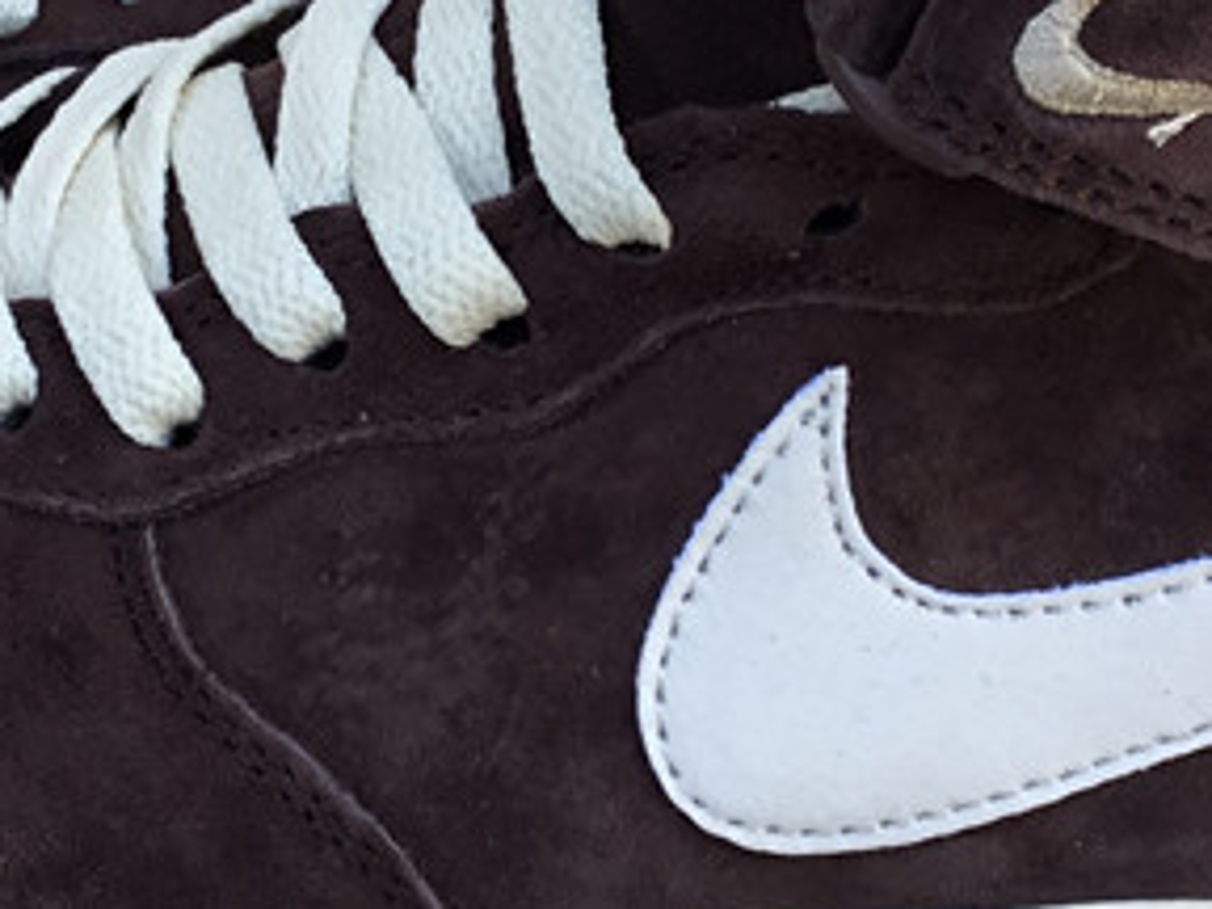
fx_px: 3396
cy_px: 297
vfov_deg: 15.2
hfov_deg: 20.2
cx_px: 543
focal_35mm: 97
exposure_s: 1/127
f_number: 2.4
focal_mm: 3.3
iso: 25
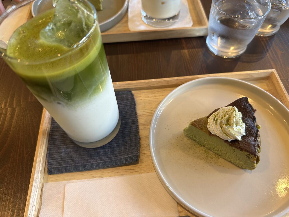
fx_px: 200
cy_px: 108
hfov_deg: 71.6
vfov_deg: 56.8
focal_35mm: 24
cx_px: 144
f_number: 1.78
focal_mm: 6.86
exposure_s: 1/120
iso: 125
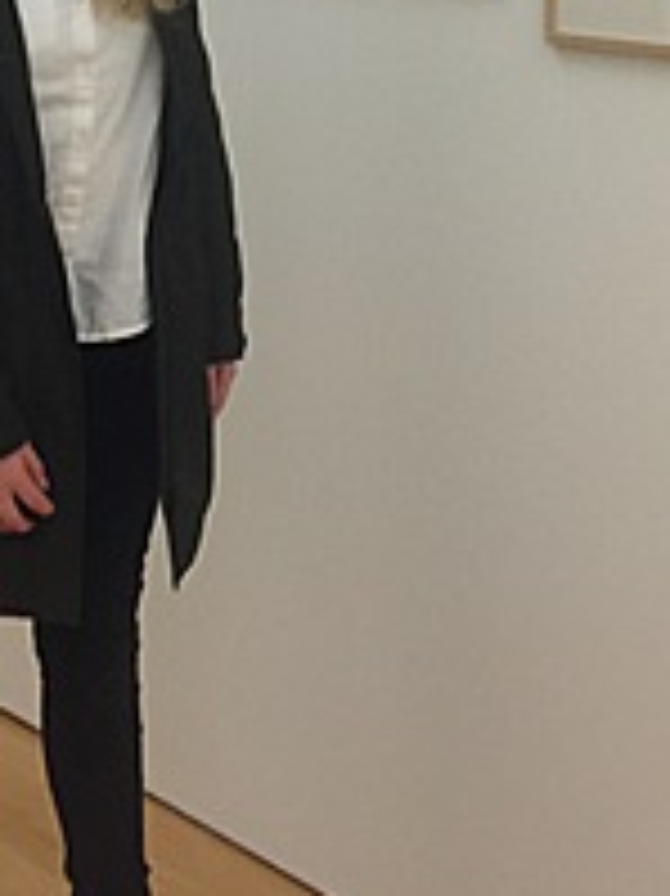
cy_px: -63
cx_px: 306
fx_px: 1808
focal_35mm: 70
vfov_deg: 25.9
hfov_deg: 21.0
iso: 160
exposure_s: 1/33
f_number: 2.2
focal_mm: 4.15
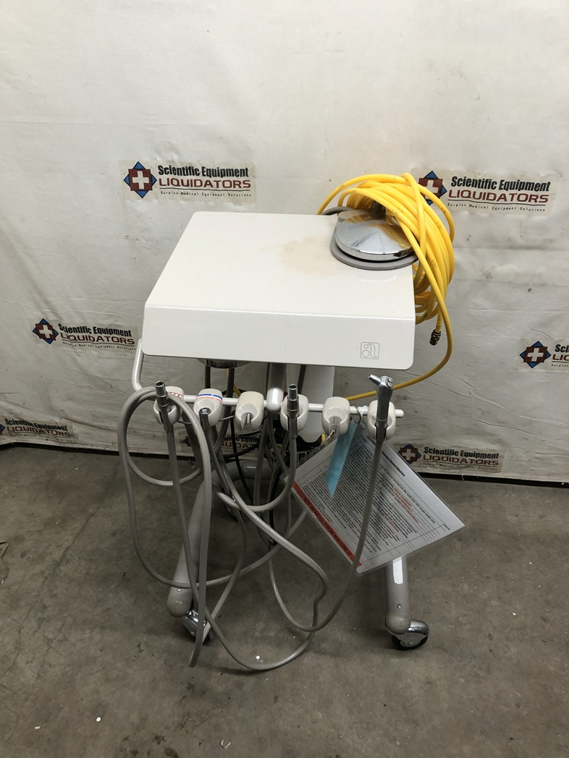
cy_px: 379
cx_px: 284
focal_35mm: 28
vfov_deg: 63.4
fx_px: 614
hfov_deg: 49.7
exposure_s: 1/30
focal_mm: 3.99
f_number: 1.8
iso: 32
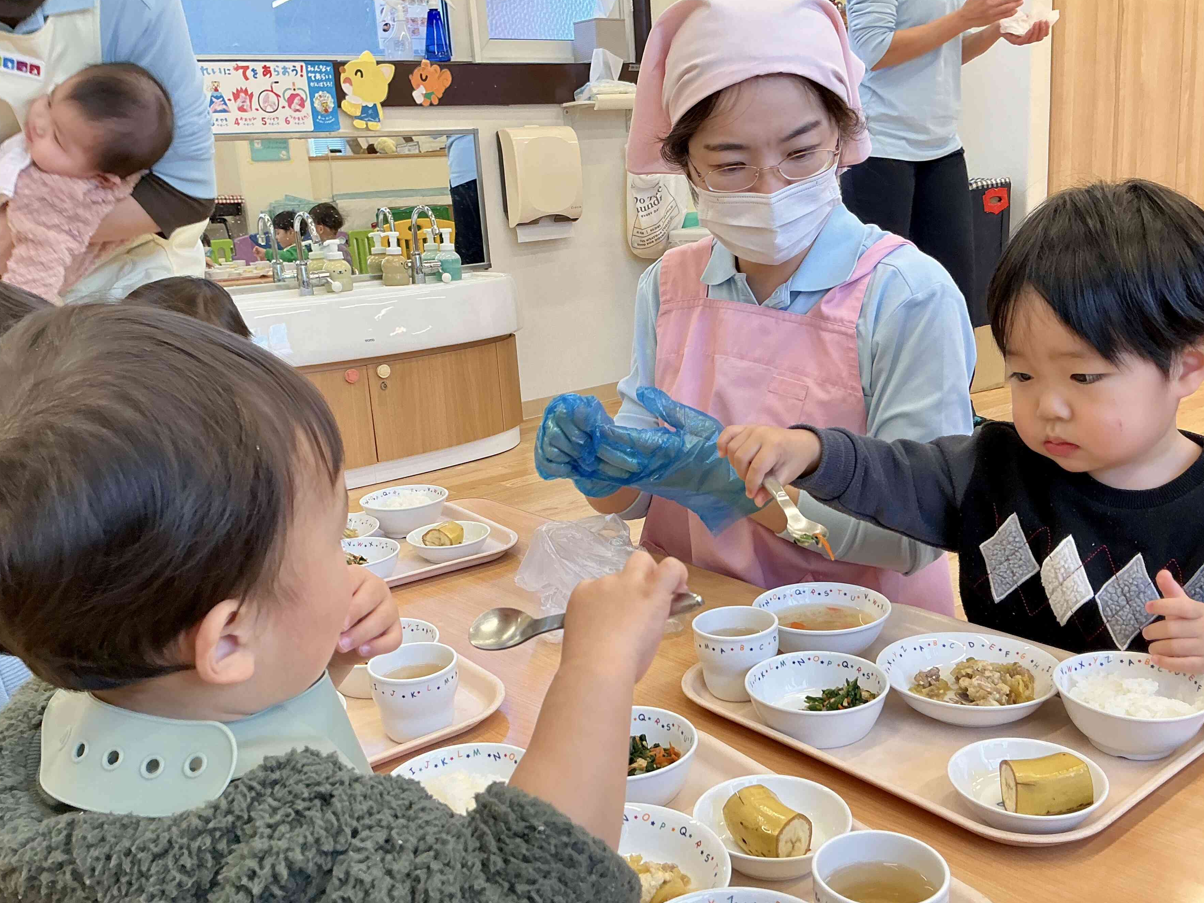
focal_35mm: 33
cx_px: 615
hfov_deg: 55.3
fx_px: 1148
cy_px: 482
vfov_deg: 42.9
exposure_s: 1/120
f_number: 1.8
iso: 50
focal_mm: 3
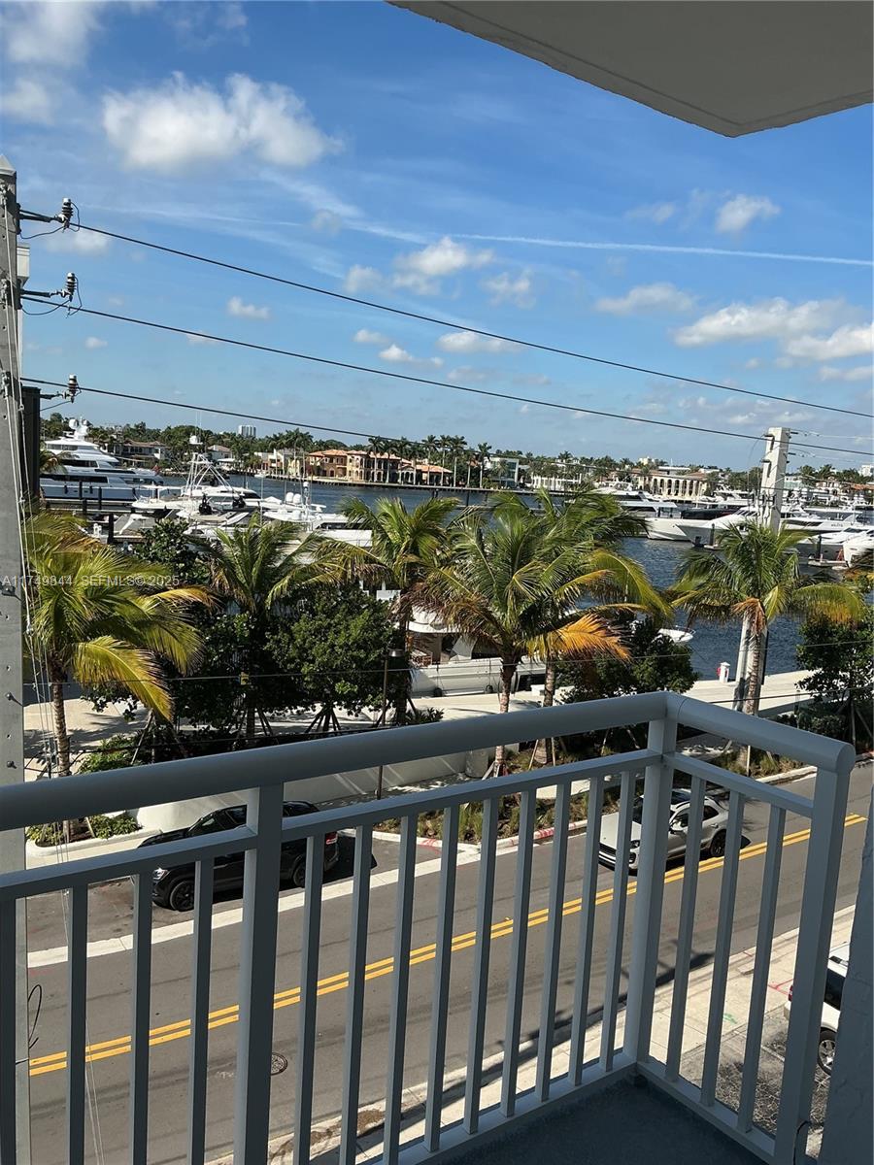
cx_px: 437
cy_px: 582
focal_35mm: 29
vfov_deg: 61.7
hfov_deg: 48.2
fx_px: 976
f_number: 1.8
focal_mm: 3
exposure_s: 1/2058
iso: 25
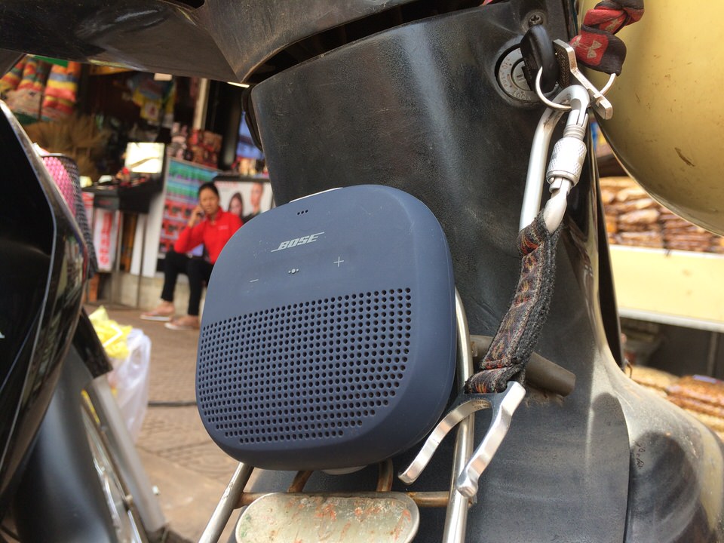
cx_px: 362
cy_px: 272
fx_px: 607
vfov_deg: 48.2
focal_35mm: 29
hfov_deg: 61.7
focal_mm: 4.15
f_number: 2.2
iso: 32
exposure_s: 1/210
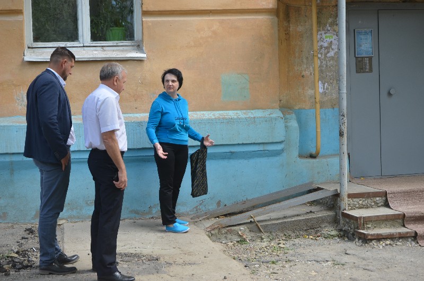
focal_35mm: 60
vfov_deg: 22.5
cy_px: 140
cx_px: 212
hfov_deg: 33.5
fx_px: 705
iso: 280
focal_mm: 40
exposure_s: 1/125
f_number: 5.6
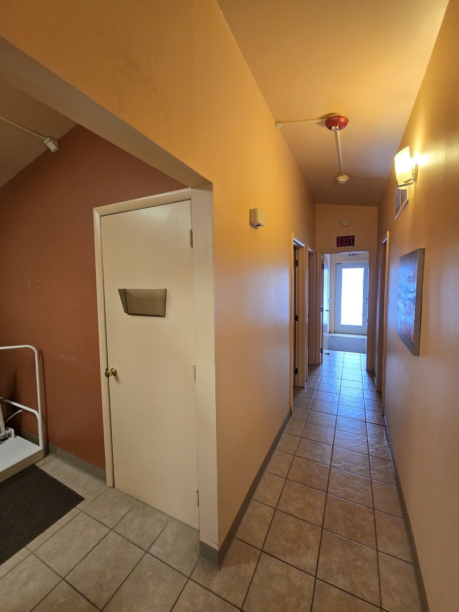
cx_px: 230
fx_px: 230
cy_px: 306
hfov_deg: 89.9
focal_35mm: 13
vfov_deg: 106.2
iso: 160
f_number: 2.2
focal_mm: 2.2
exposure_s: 1/60
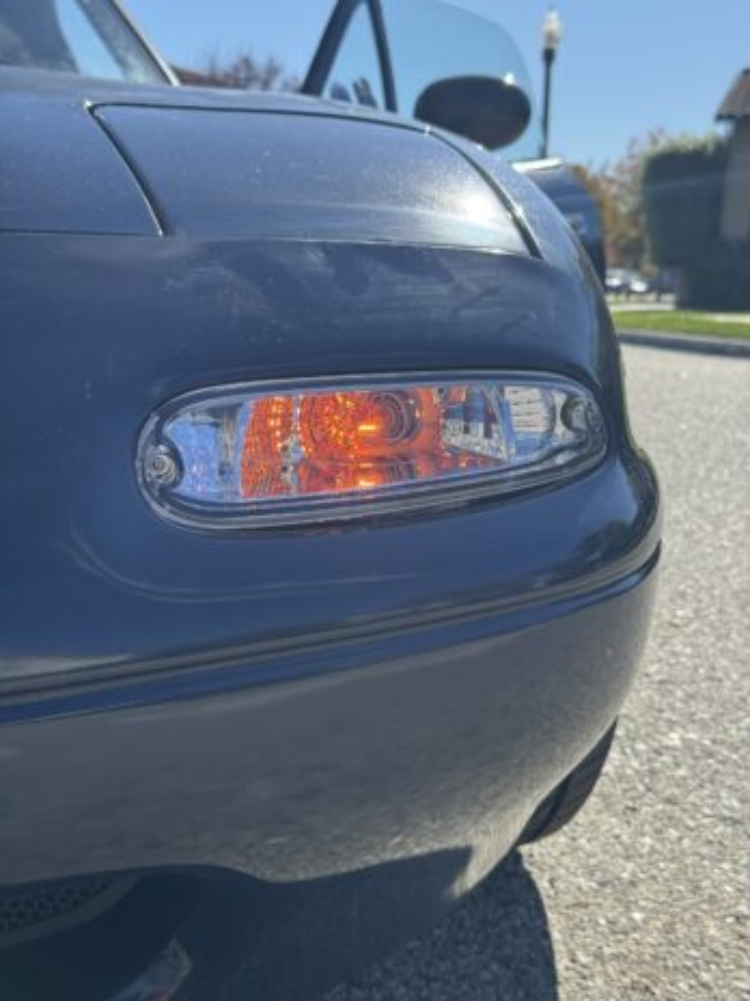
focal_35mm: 48
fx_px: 1387
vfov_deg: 39.7
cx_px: 375
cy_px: 500
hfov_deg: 30.3
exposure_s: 1/2833
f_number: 1.78
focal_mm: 6.76
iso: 64
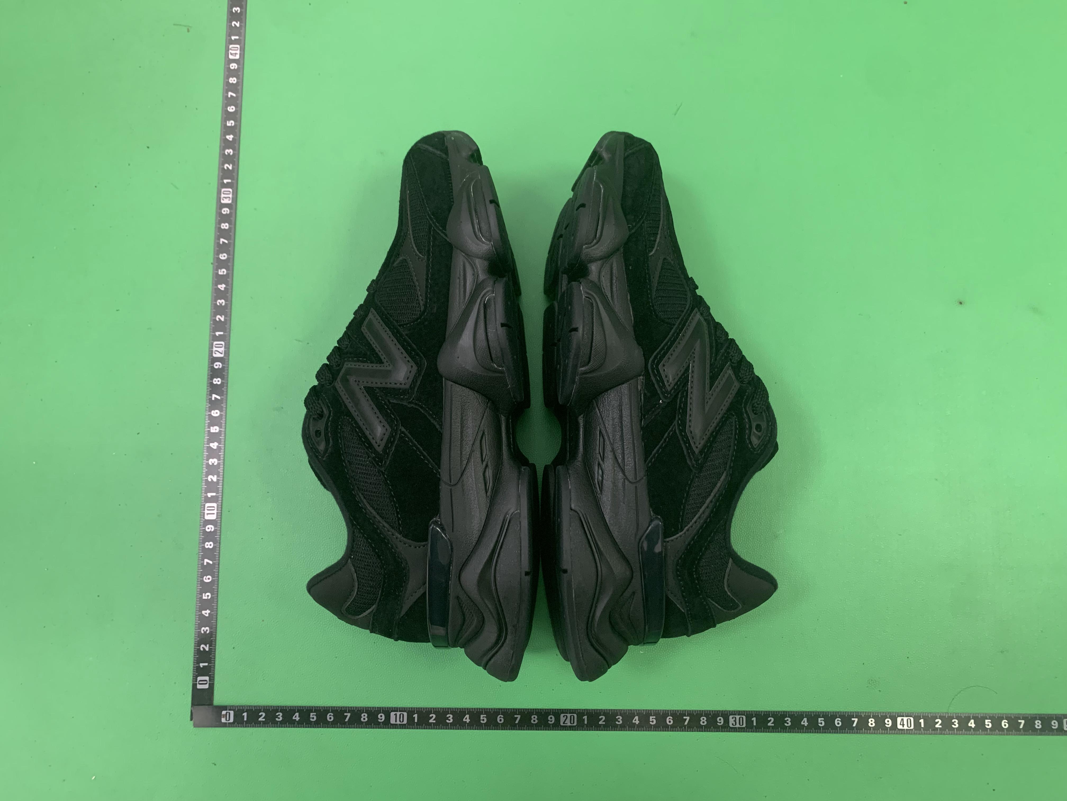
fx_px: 801
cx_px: 534
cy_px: 400
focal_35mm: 26
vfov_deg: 53.1
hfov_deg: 67.3
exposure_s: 1/60
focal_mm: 4.25
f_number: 1.8
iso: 320
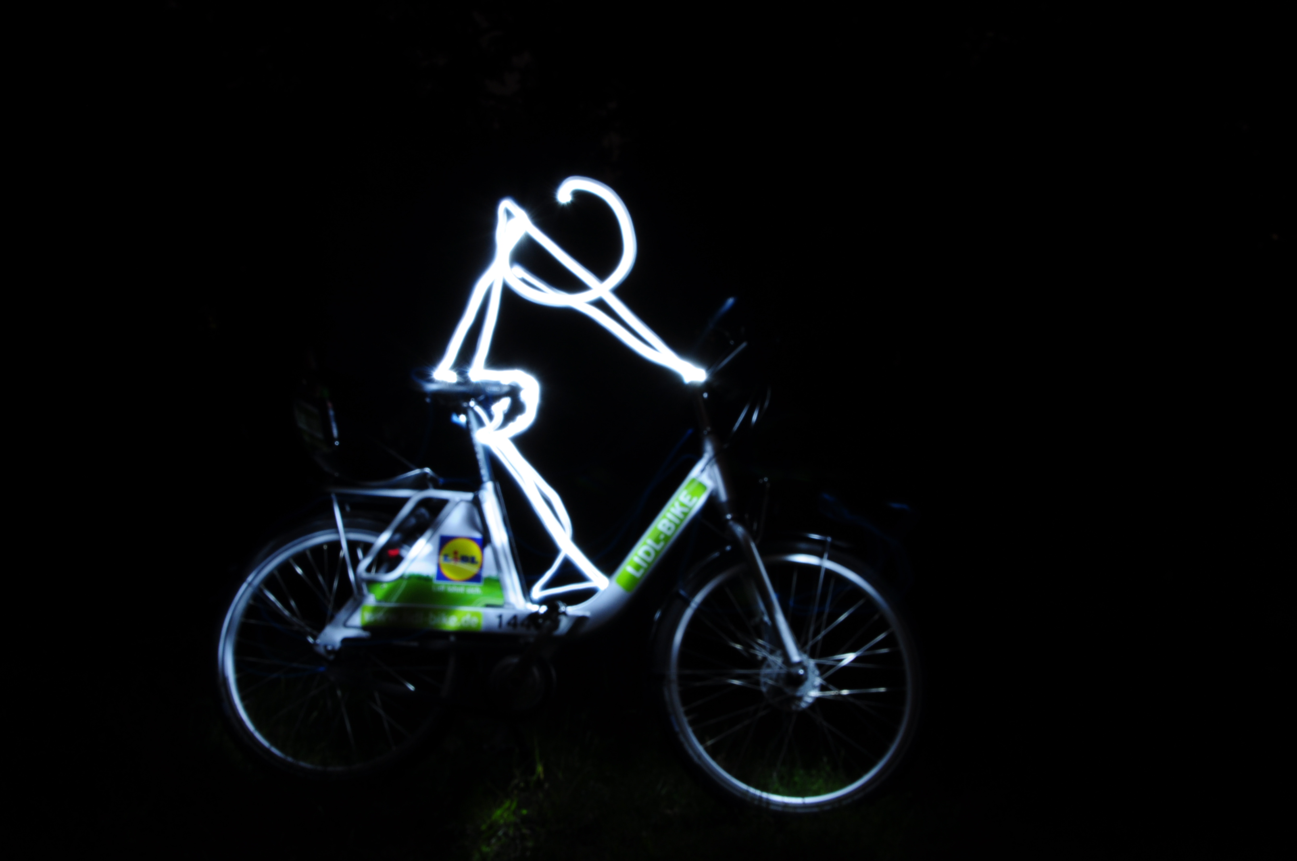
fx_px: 1619
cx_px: 648
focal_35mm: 45
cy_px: 430
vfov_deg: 29.8
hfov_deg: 43.7
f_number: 22
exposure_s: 98
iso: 200
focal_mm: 30
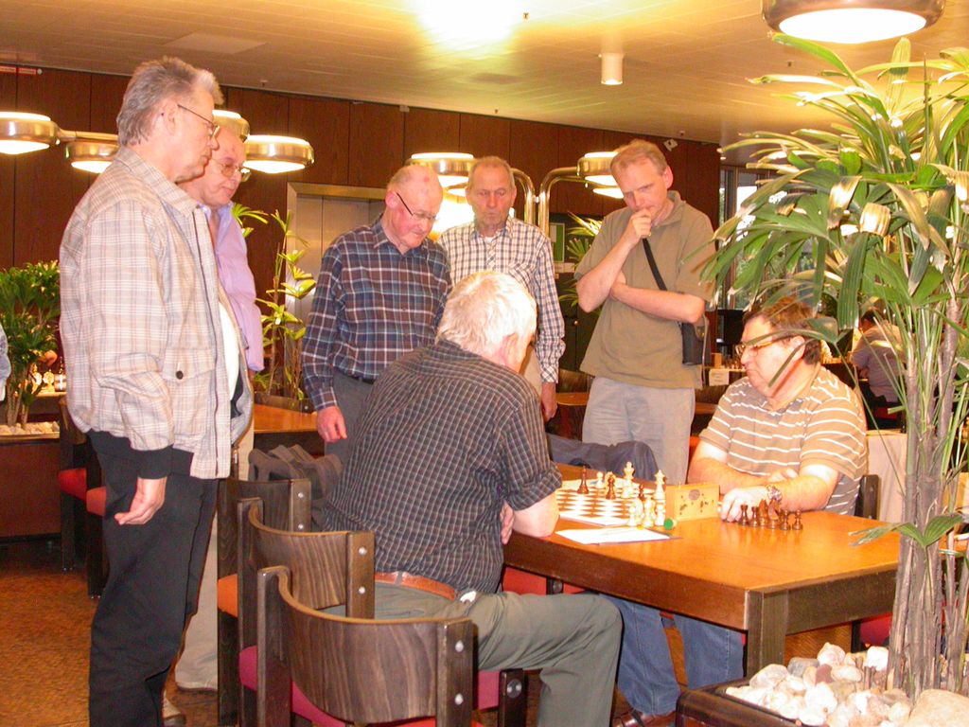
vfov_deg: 31.5
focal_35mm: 46
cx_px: 484
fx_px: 1288
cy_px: 364
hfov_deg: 41.2
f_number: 2.8
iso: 400
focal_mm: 9.6
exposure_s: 1/30
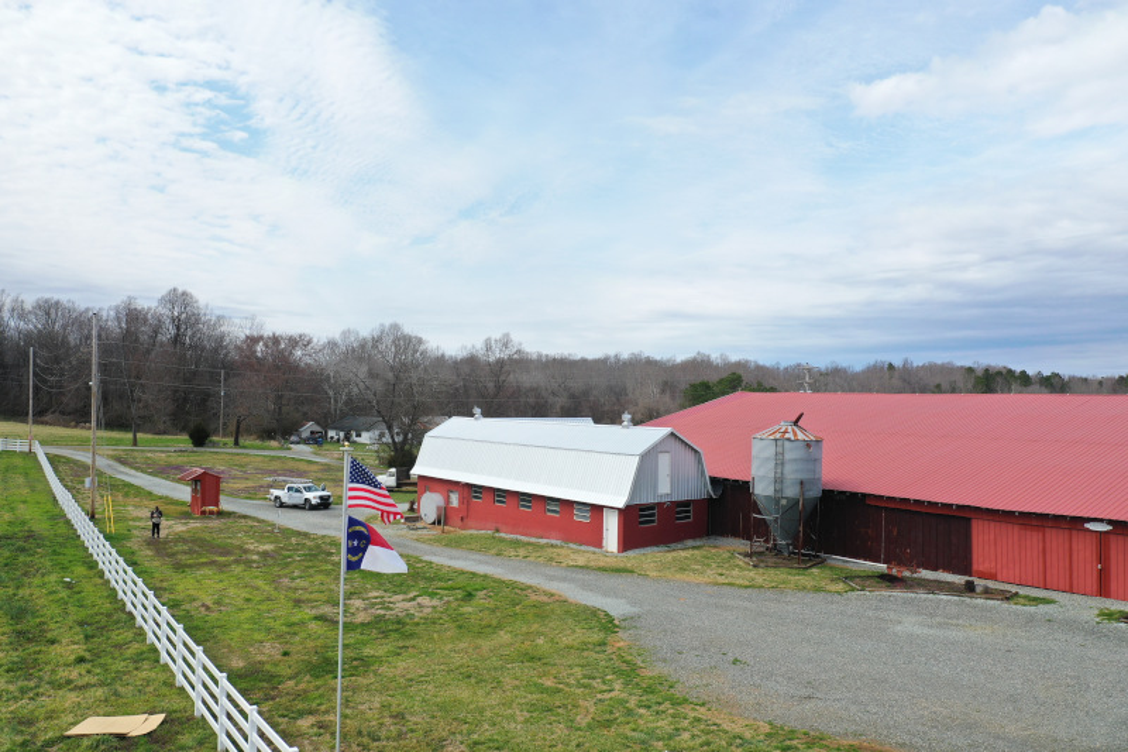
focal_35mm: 28
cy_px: 376
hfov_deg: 65.5
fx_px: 877
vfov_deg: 46.4
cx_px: 564
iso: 100
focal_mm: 10.26
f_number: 5.6
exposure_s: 1/400
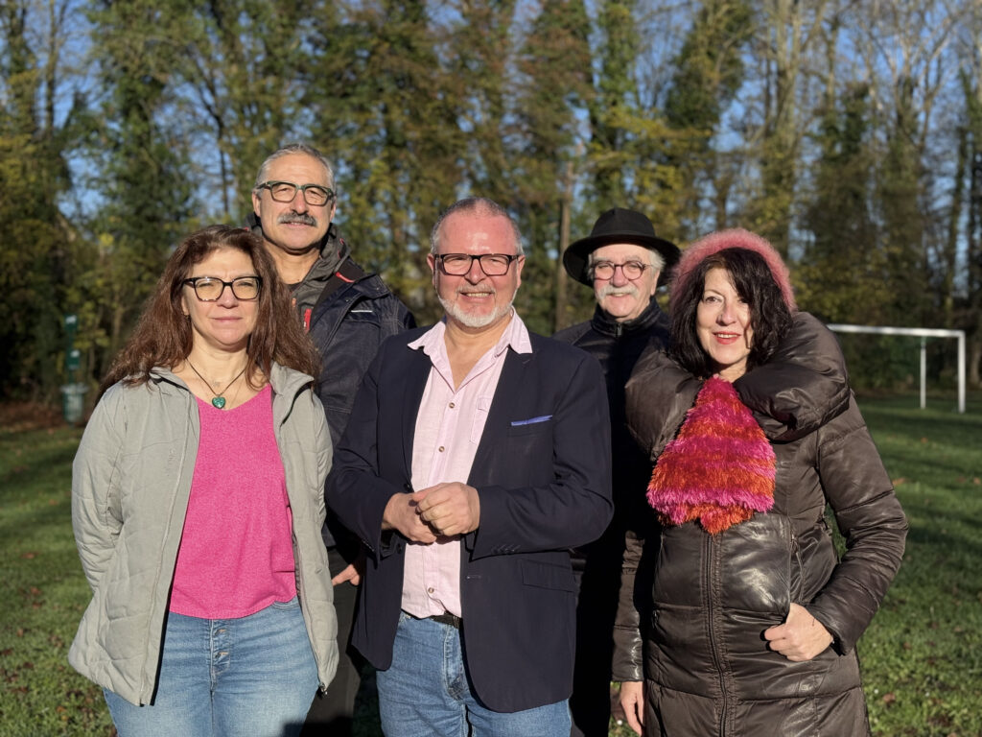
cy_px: 368
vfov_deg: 30.3
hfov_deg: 39.7
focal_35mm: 48
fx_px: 1362
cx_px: 491
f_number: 1.78
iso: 64
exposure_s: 1/5587
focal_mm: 6.76
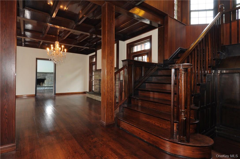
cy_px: 80
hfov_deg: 90.1
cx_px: 120
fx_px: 120
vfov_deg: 67.2
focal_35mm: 18
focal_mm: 12
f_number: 13
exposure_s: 1/8
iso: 400
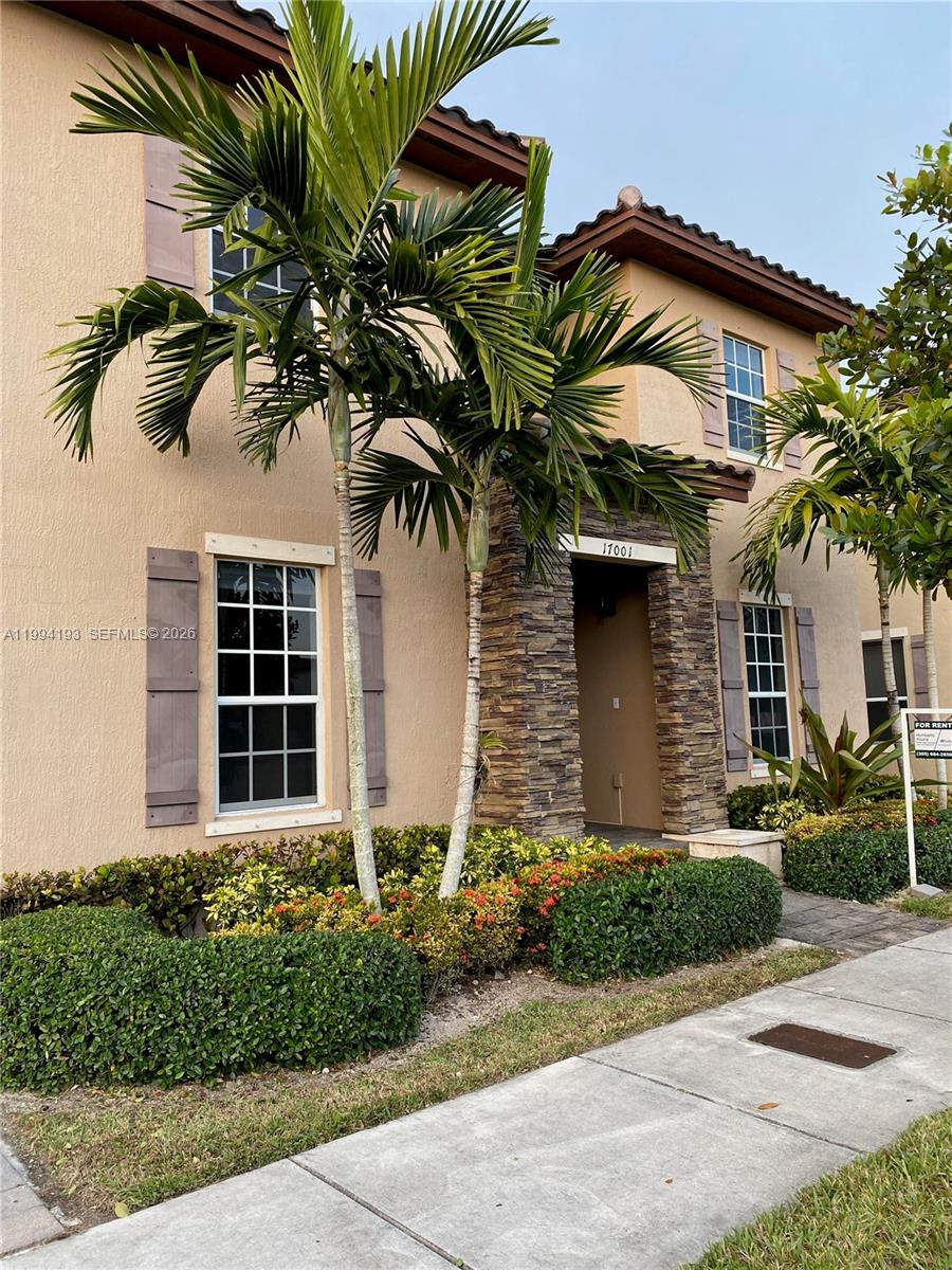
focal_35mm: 26
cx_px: 476
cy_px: 635
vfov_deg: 67.3
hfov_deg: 53.1
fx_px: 953
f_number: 1.8
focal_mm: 4.25
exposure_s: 1/121
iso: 80
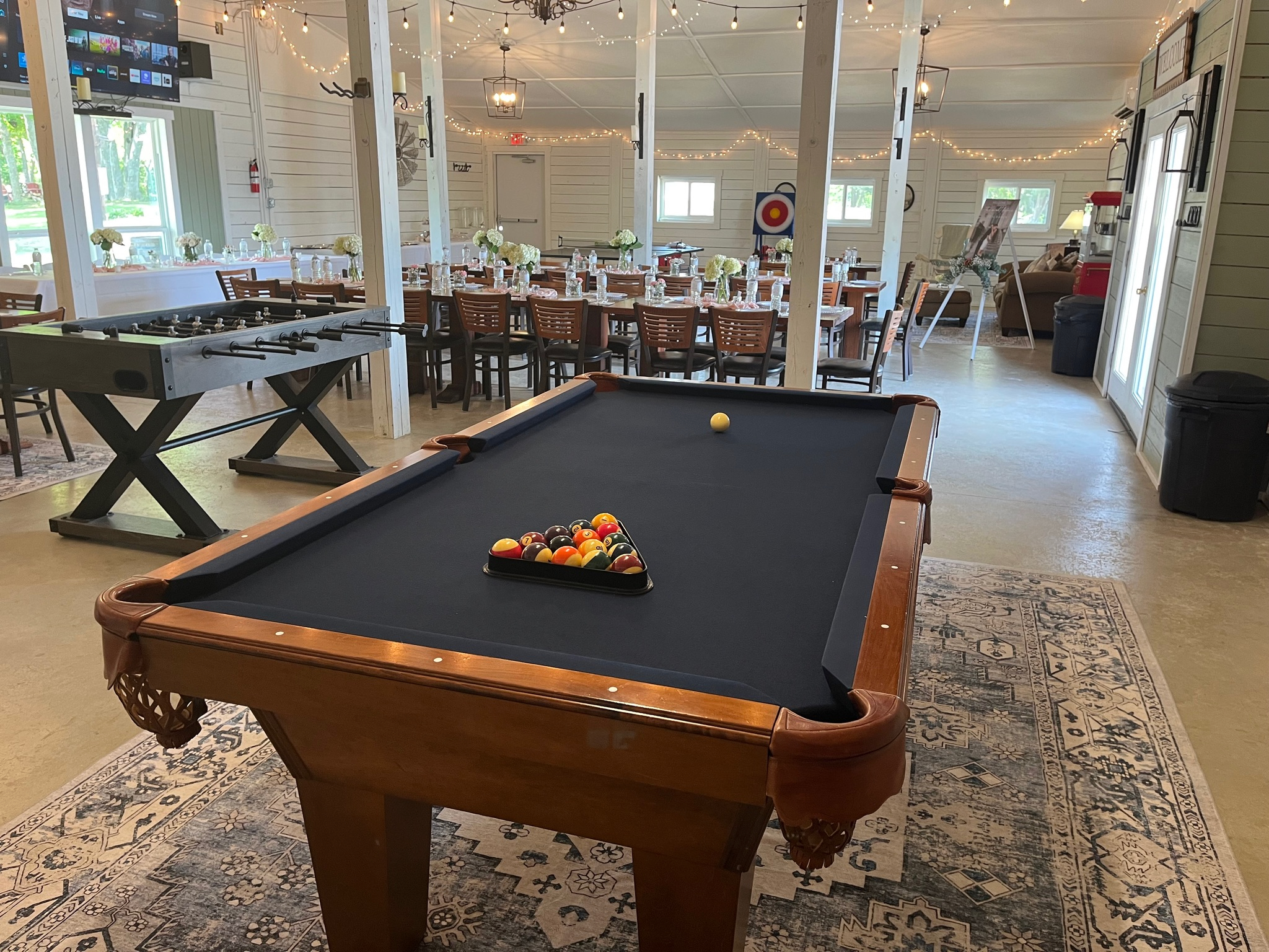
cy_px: 476
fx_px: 953
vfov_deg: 53.1
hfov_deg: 67.3
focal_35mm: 26
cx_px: 634
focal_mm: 5.1
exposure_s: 1/60
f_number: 1.6
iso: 125
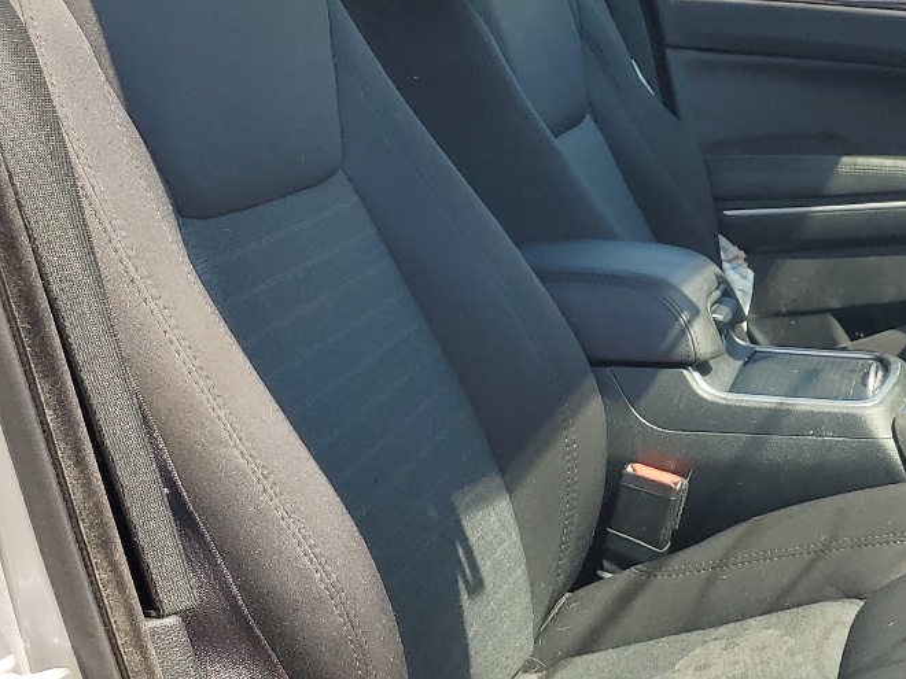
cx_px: 855
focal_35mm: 63
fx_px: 1649
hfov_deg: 29.2
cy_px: 329
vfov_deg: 23.3
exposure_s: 1/833
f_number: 1.5
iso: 50
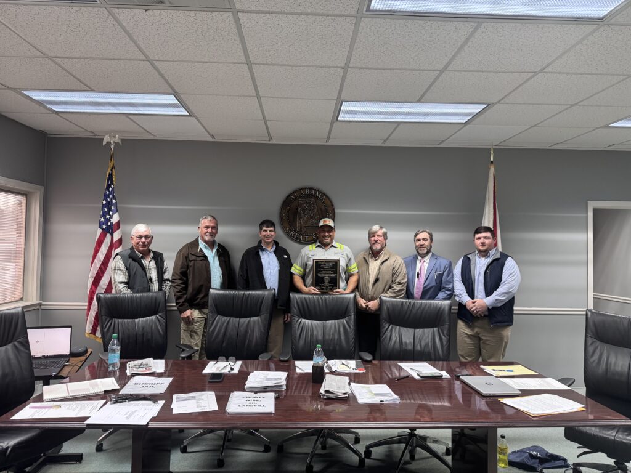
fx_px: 437
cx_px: 316
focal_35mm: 24
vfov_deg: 56.8
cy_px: 236
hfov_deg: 71.6
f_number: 1.78
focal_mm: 6.76
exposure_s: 1/60
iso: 200
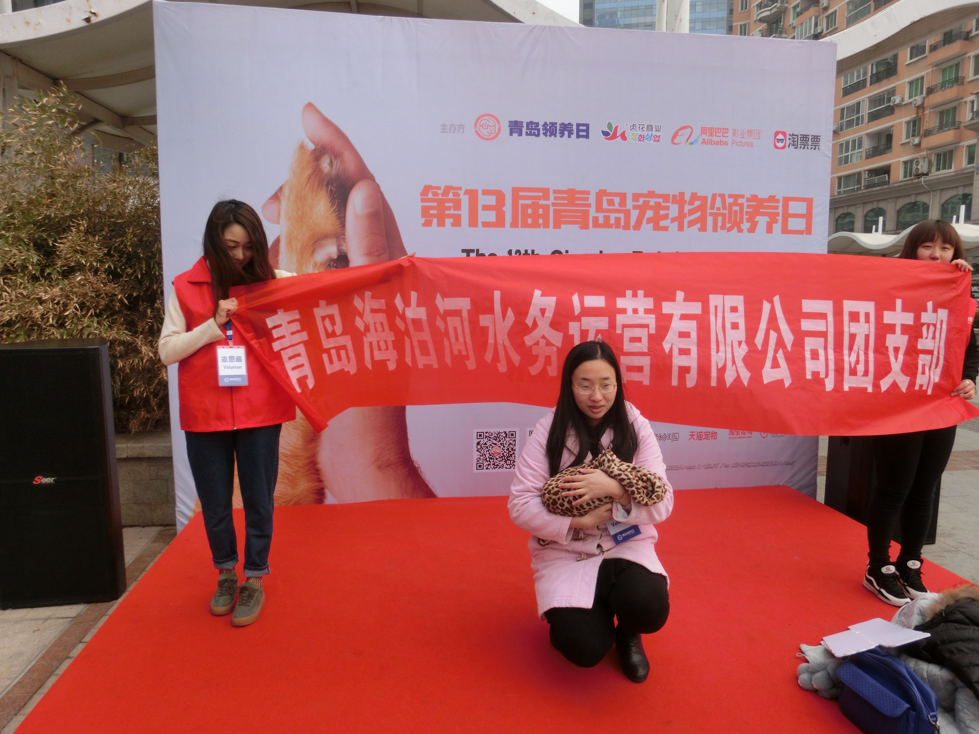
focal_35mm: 24
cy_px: 367
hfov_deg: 71.6
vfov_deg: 56.8
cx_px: 490
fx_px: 679
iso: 80
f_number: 3
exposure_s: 1/800
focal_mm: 4.24
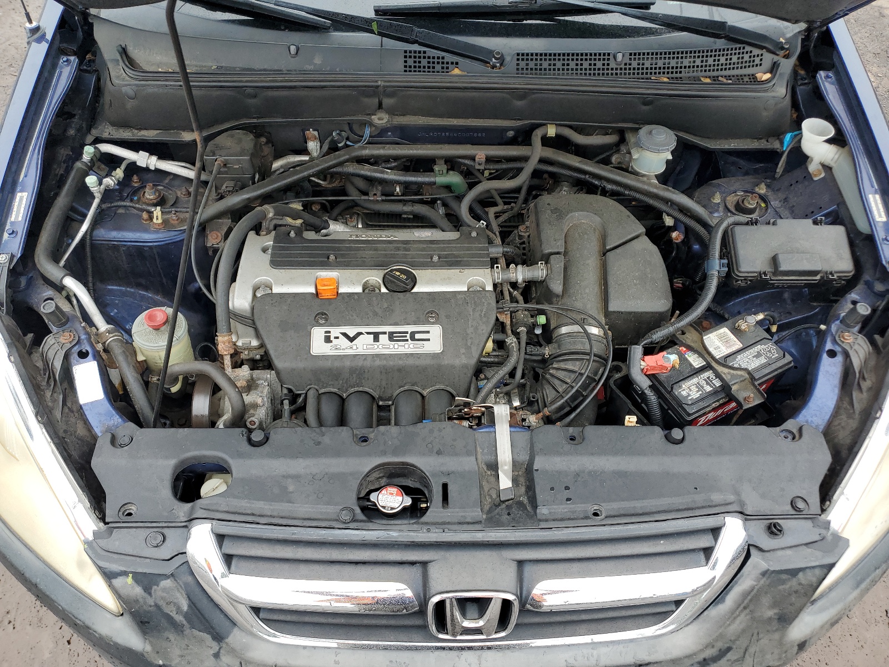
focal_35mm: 26
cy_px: 334
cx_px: 444
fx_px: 668
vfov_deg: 53.1
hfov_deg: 67.3
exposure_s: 1/238
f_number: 1.5
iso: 50
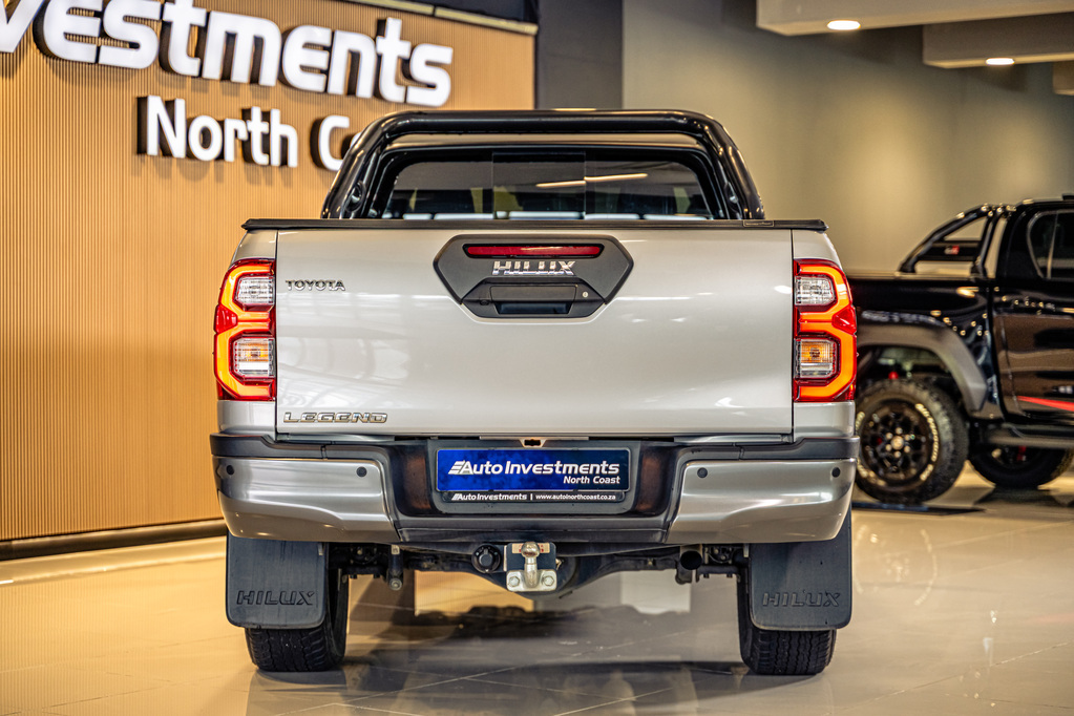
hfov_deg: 27.0
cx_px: 537
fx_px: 2237
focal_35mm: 75
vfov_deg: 18.2
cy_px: 358
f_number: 2.8
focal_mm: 75
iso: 640
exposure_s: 1/200
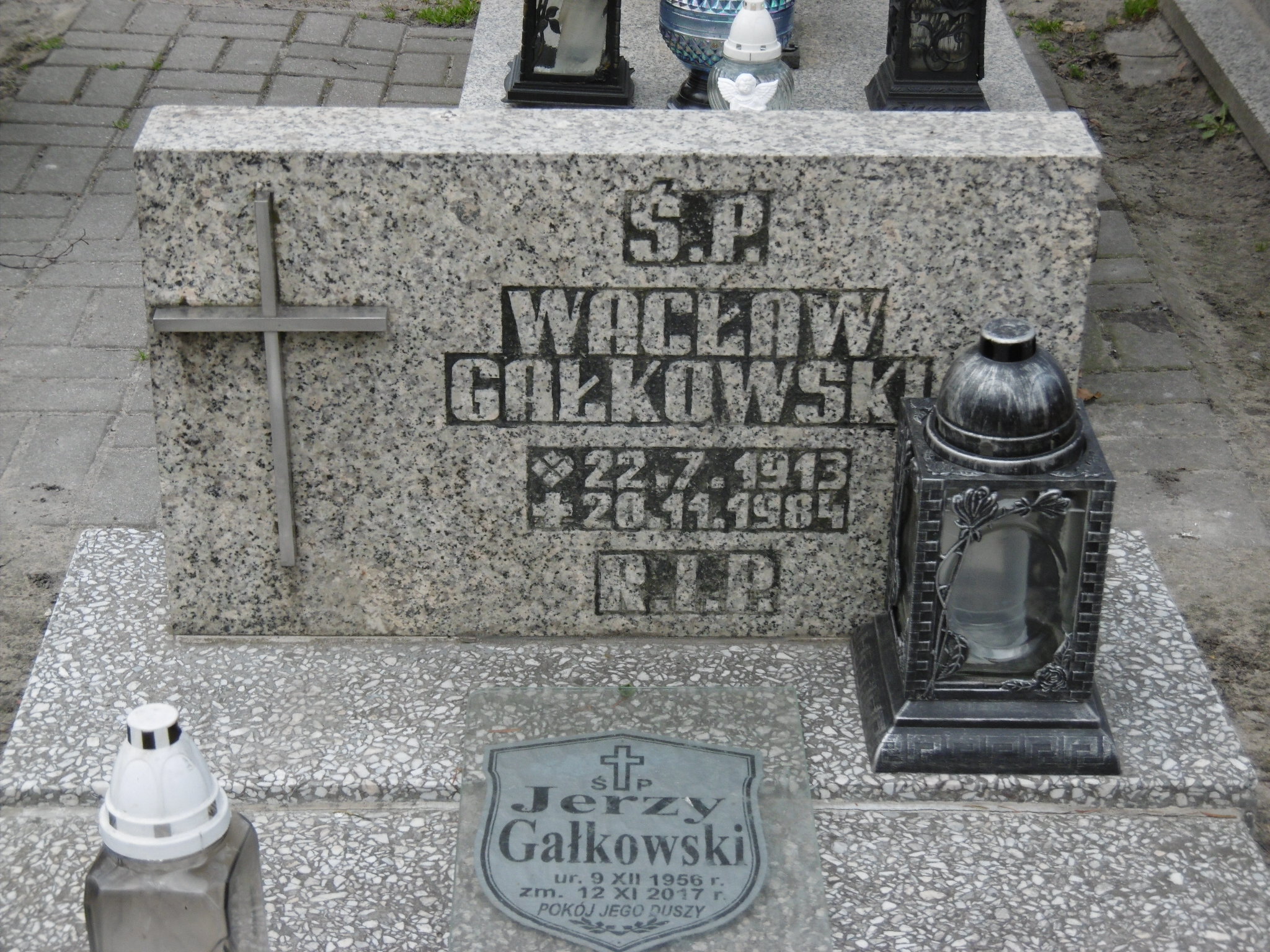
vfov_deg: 21.6
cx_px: 635
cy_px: 476
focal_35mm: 68
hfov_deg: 28.6
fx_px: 2495
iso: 100
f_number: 4.4
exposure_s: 1/250
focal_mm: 12.1
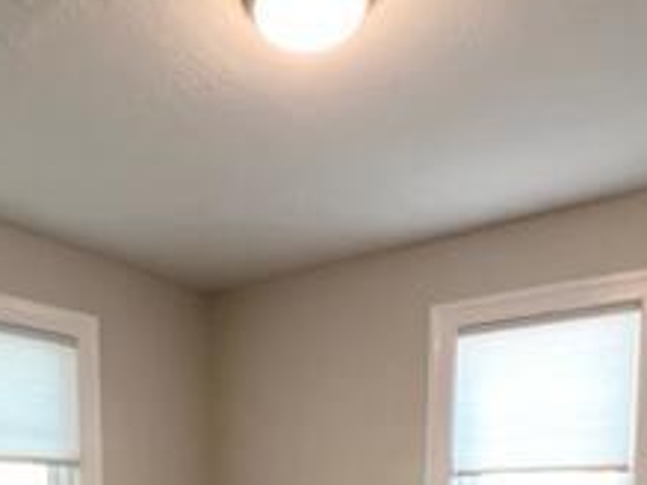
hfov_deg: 48.3
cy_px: 591
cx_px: 222
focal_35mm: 38
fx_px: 710
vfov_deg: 31.3
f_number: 1.8
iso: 125
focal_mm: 1.57
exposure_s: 1/60
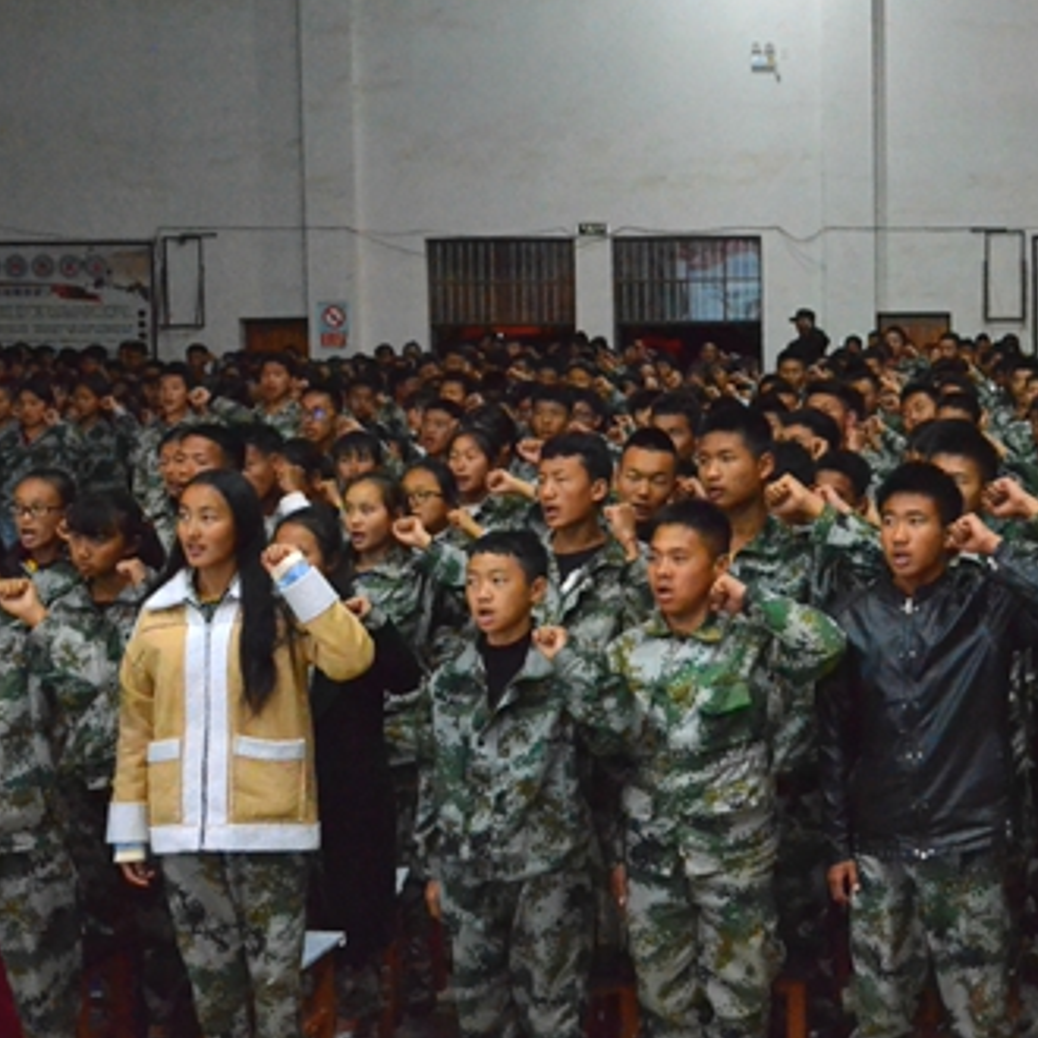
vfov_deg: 33.4
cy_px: 521
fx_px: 1730
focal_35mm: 51
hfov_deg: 32.4
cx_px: 840
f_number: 4.5
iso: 6400
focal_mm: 24
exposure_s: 1/50
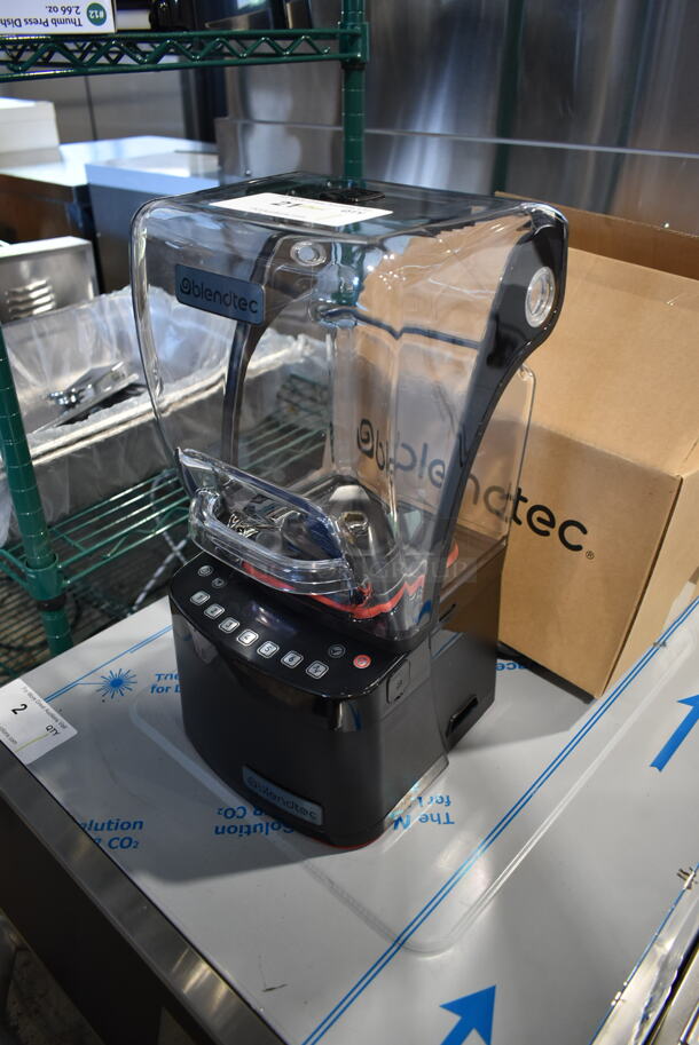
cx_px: 350
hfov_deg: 48.0
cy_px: 522
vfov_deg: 67.3
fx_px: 785
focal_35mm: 27
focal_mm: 18
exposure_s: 1/30
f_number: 3.5
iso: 560
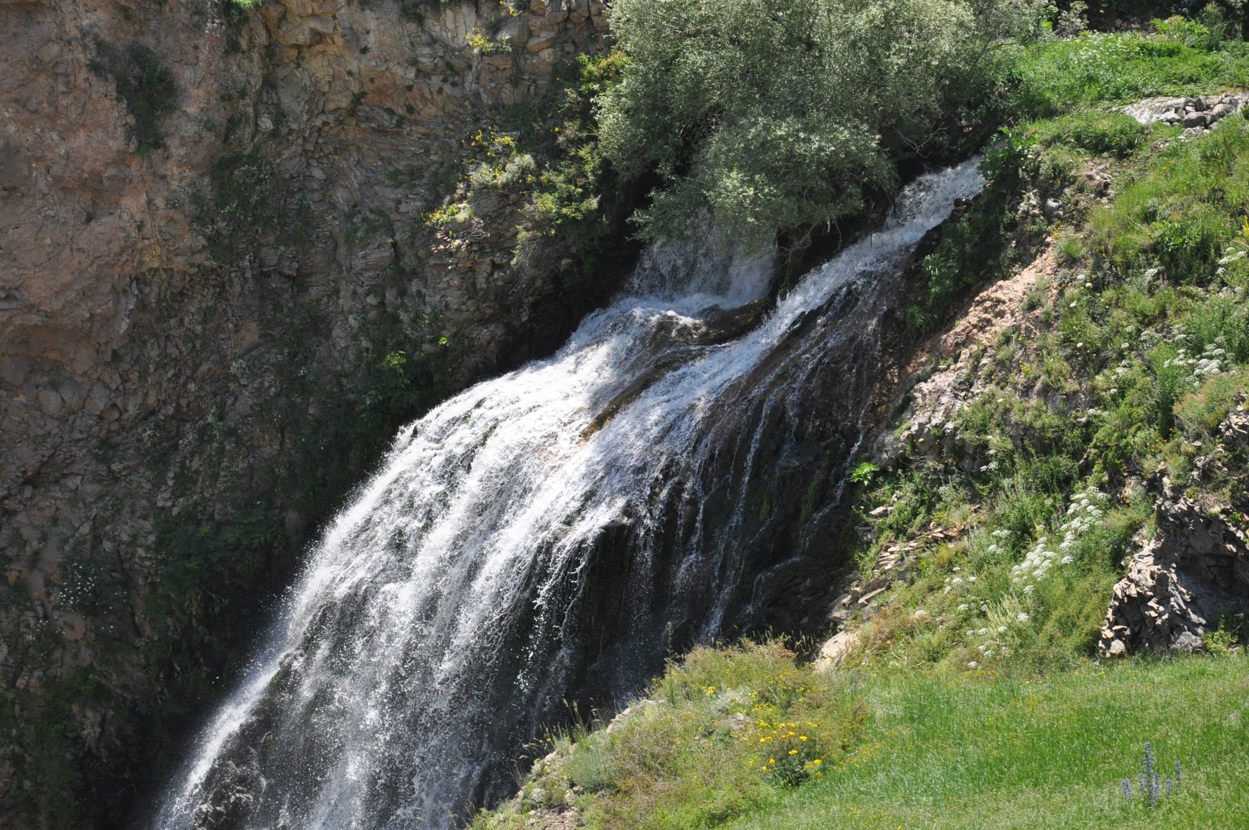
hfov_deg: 14.9
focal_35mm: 138
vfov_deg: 9.9
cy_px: 415
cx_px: 624
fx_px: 4782
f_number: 9
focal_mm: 92
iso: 800
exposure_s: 1/1250
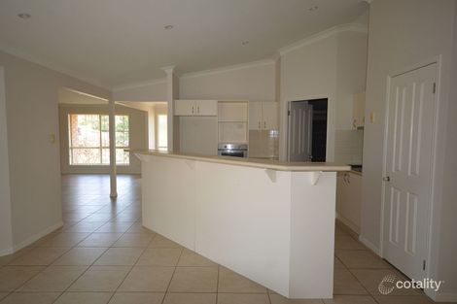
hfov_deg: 81.2
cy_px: 152
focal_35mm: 21
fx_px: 266
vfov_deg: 59.5
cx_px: 228
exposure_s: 1/100
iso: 400
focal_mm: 14
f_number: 4.8
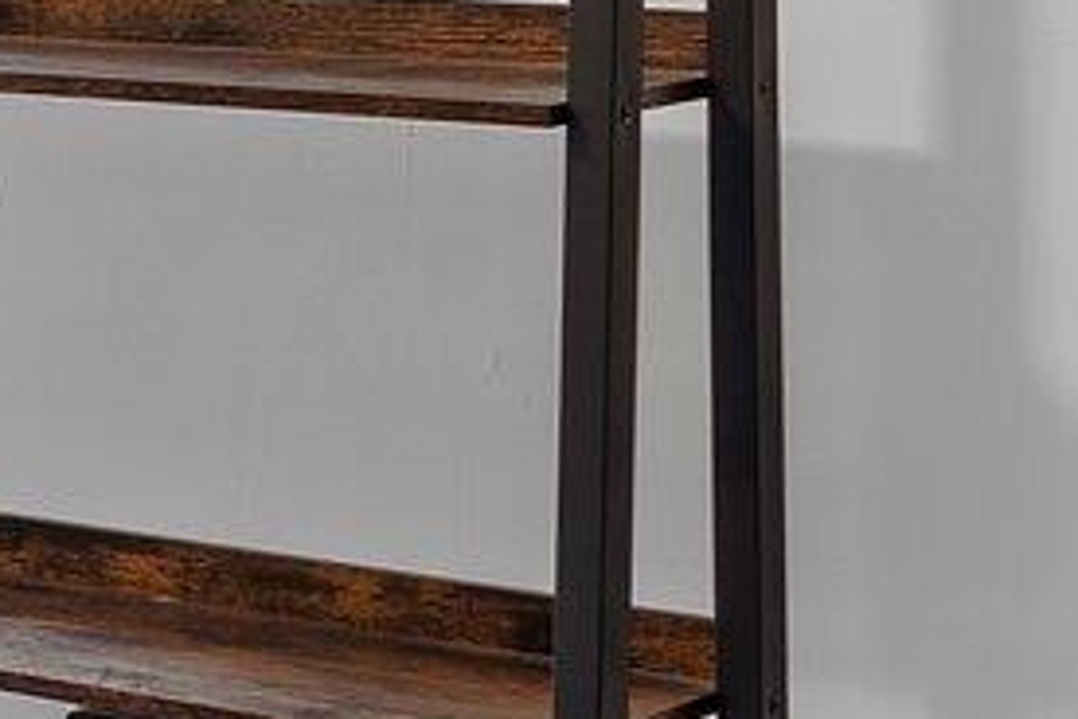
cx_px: -2894
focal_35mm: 126
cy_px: -252
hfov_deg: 9.0
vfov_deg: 10.6
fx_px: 3773
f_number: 9
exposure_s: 3.2
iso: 80
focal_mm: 17
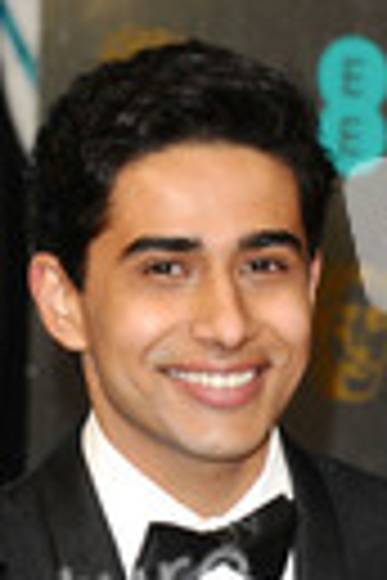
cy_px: 881
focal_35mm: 372
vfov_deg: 5.5
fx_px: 5998
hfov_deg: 3.7
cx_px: 169
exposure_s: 1/200
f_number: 4
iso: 320
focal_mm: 80
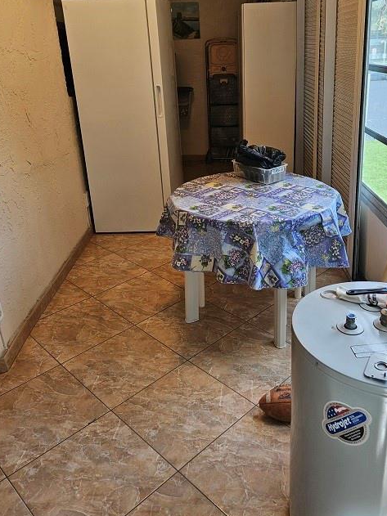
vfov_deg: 57.8
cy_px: 200
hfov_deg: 45.3
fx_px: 462
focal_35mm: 31
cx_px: 225
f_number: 1.8
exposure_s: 1/120
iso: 64
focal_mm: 5.4
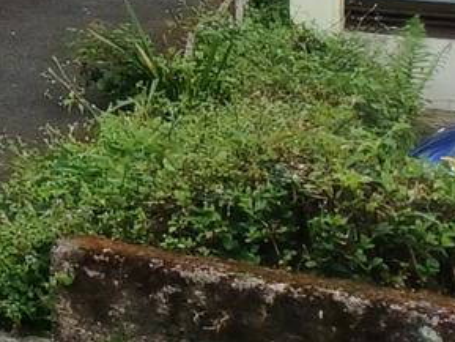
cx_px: -1036
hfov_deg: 8.9
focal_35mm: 166
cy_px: -374
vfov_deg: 8.4
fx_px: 2183
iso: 32
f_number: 1.8
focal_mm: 4.6
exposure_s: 1/213
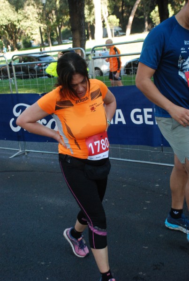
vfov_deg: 41.0
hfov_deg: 28.2
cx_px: 94
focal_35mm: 48
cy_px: 140
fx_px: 376
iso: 1000
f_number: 4.2
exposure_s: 1/320
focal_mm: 32
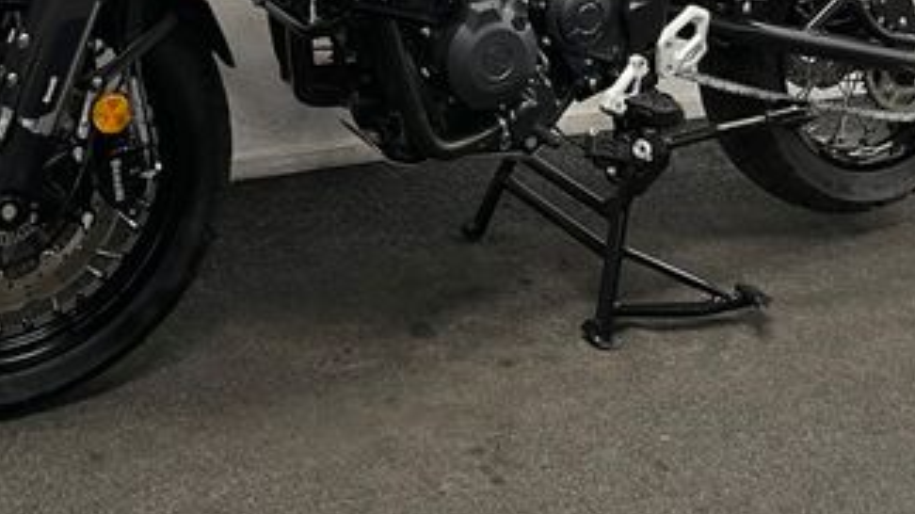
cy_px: -161
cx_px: 313
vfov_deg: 19.7
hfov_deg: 36.9
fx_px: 1358
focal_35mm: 56
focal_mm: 5.1
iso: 80
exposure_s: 1/50
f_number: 1.6
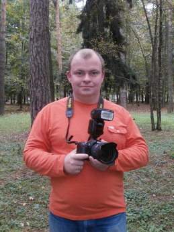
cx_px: 87
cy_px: 116
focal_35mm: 47
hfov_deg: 30.8
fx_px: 315
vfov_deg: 40.5
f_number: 4.2
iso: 200
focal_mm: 8.29
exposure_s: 1/40
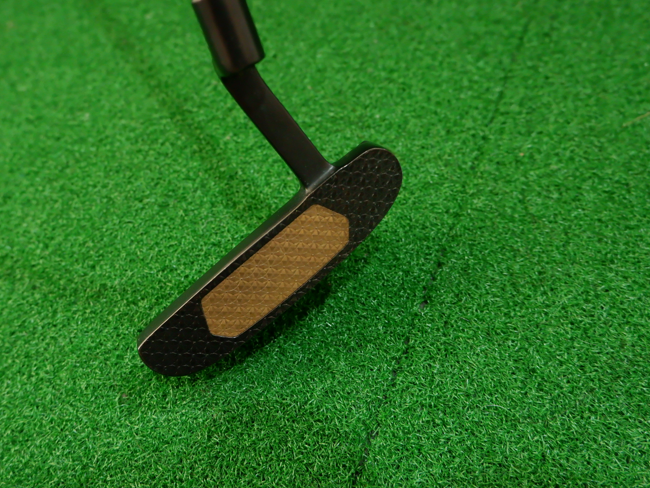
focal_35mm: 31
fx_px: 582
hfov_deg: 57.6
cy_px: 244
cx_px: 242
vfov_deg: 45.4
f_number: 4
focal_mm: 15
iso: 2500
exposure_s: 1/34
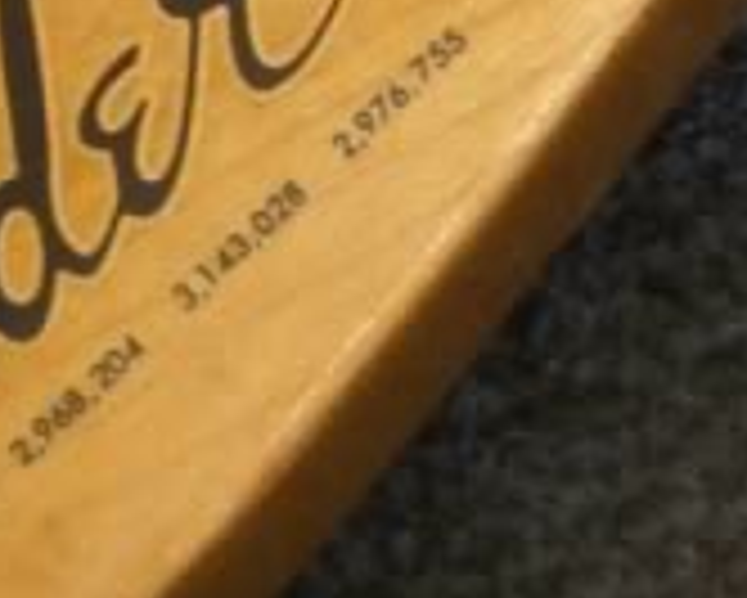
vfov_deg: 6.7
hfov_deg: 8.4
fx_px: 5066
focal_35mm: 229
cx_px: 189
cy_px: -252
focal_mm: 6.2
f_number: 2.7
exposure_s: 1/25
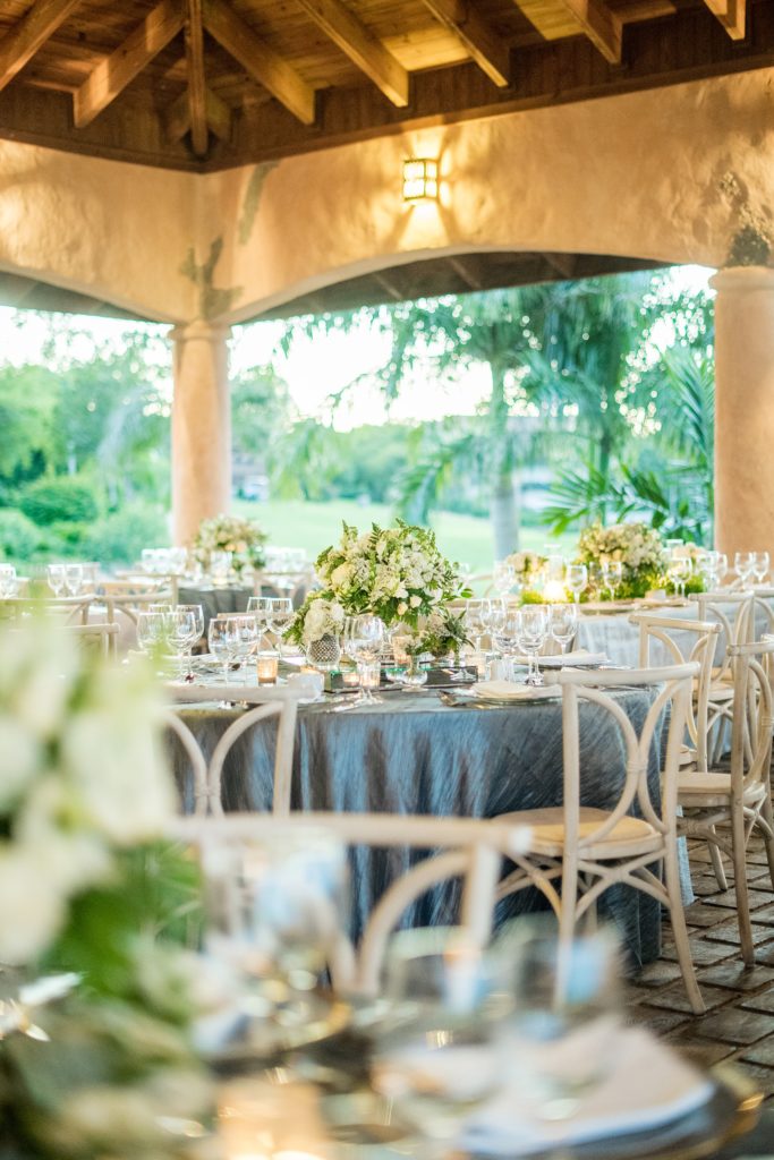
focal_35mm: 50
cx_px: 387
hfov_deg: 27.0
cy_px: 580
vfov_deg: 39.6
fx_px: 1612
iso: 2500
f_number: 1.8
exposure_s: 1/80
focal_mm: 50
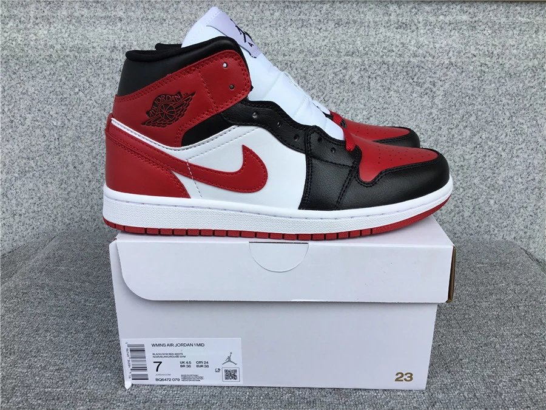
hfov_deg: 58.4
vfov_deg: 45.4
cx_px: 273
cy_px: 205
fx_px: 489
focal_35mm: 31
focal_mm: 3.3
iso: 25
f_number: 2.4
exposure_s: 1/529
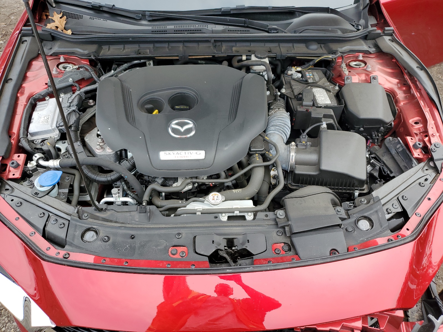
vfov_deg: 53.1
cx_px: 222
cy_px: 166
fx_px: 333
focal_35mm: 26
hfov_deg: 67.3
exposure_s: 1/714
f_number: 1.5
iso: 50
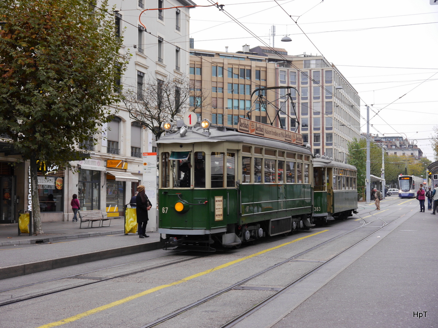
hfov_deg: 33.2
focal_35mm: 58
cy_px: 164
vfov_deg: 25.2
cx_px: 219
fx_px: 734
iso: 160
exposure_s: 1/100
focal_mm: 29
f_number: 5
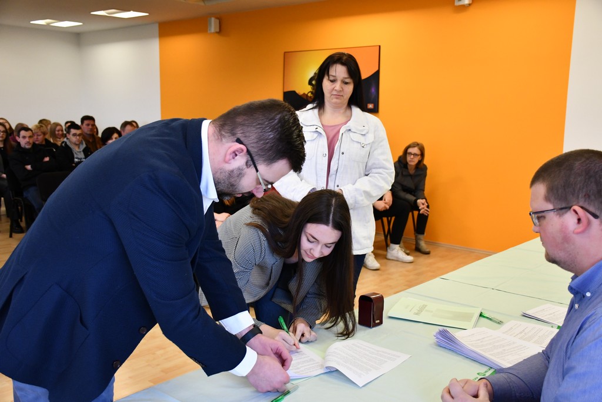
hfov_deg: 53.1
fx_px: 602
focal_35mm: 36
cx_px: 301
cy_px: 201
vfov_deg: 36.9
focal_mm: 24
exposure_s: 1/125
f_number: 3.8
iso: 1800
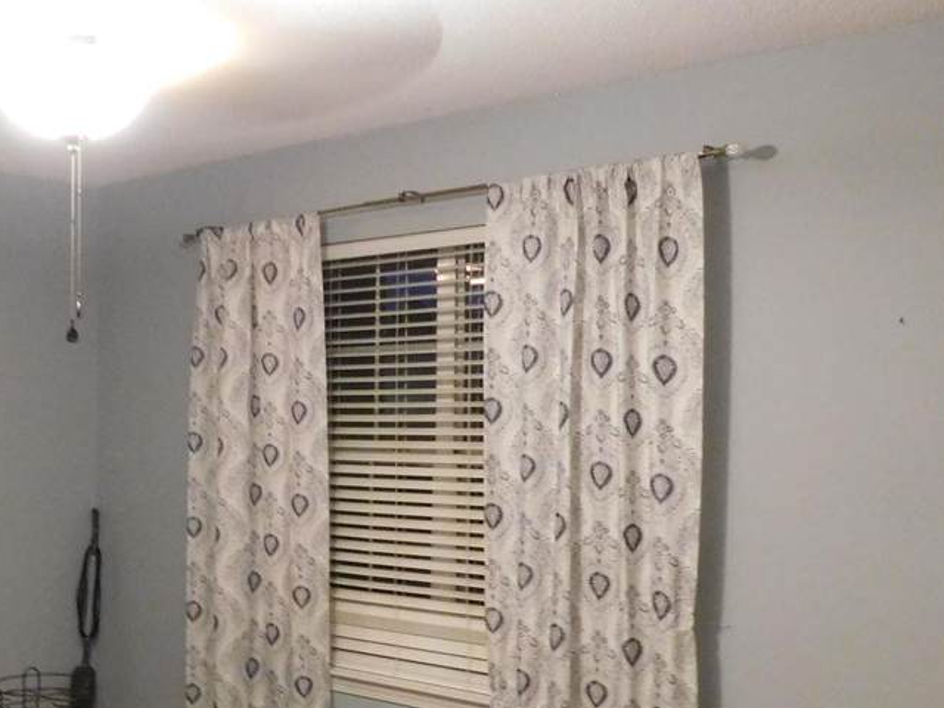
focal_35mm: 46
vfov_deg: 31.3
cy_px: 471
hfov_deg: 40.0
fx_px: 1254
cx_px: 230
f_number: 3
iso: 640
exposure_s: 1/8
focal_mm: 4
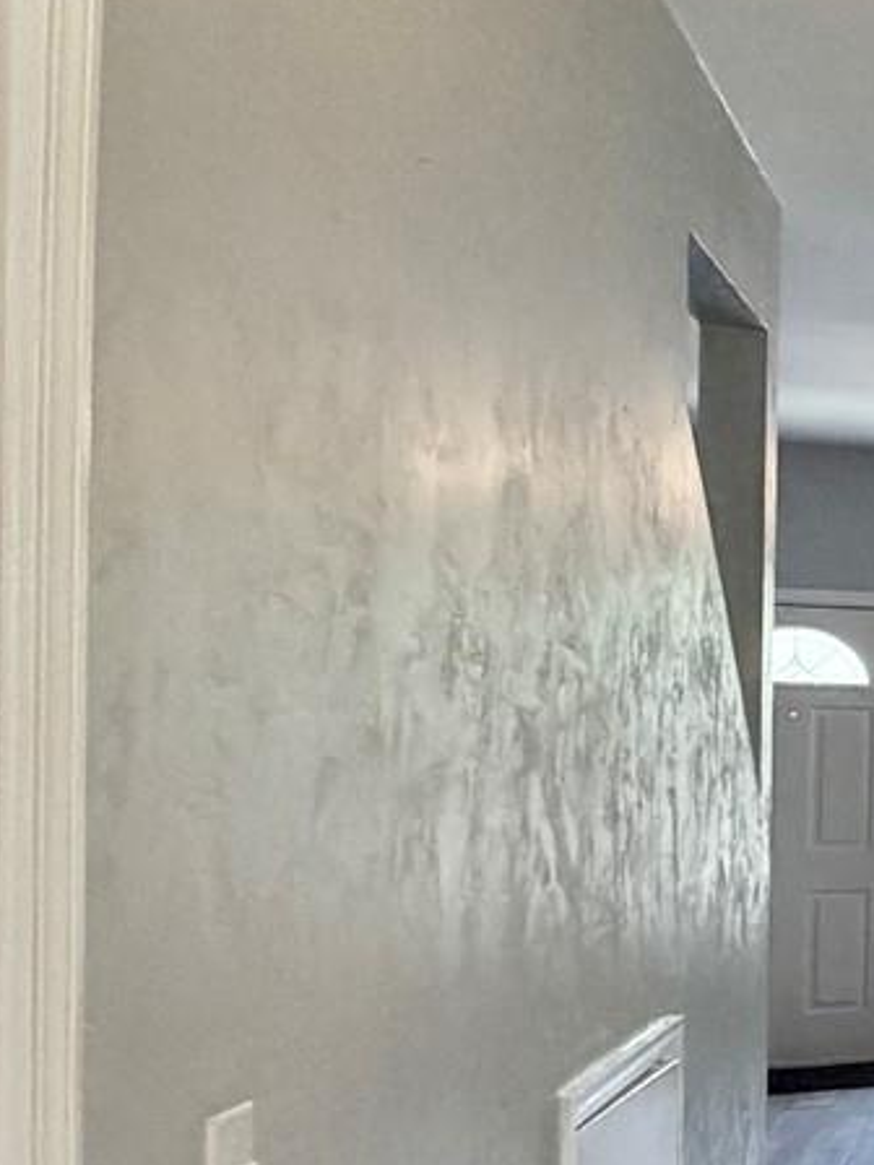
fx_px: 1683
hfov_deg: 15.6
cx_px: 2063
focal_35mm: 50
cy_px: 736
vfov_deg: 37.9
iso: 250
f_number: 2.2
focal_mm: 2.22
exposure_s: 1/120
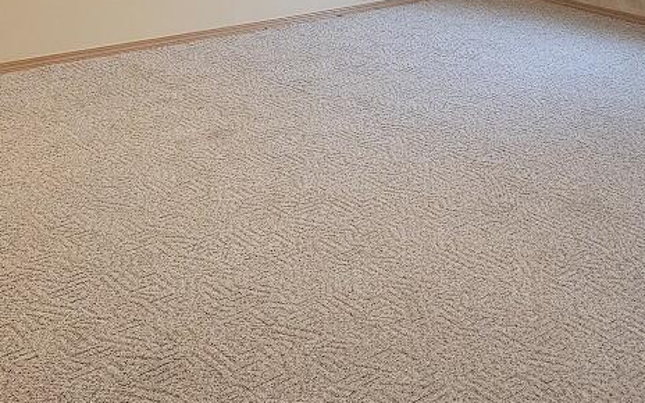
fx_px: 984
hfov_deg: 35.9
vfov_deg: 22.9
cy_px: 103
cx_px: 218
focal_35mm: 56
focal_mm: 6.3
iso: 800
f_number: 1.7
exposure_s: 1/60
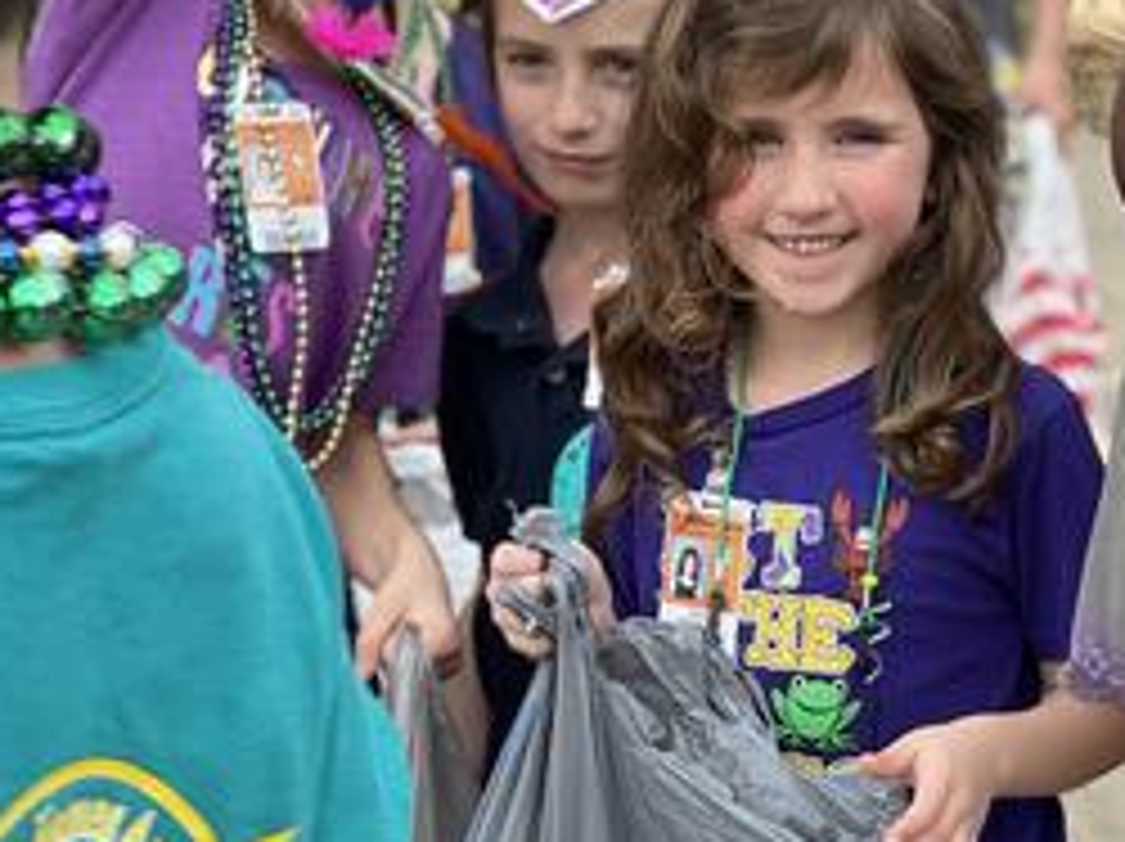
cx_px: 878
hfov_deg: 13.3
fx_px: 4805
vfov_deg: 10.0
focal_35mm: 148
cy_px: 266
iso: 32
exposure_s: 1/121
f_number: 2.8
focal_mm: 9
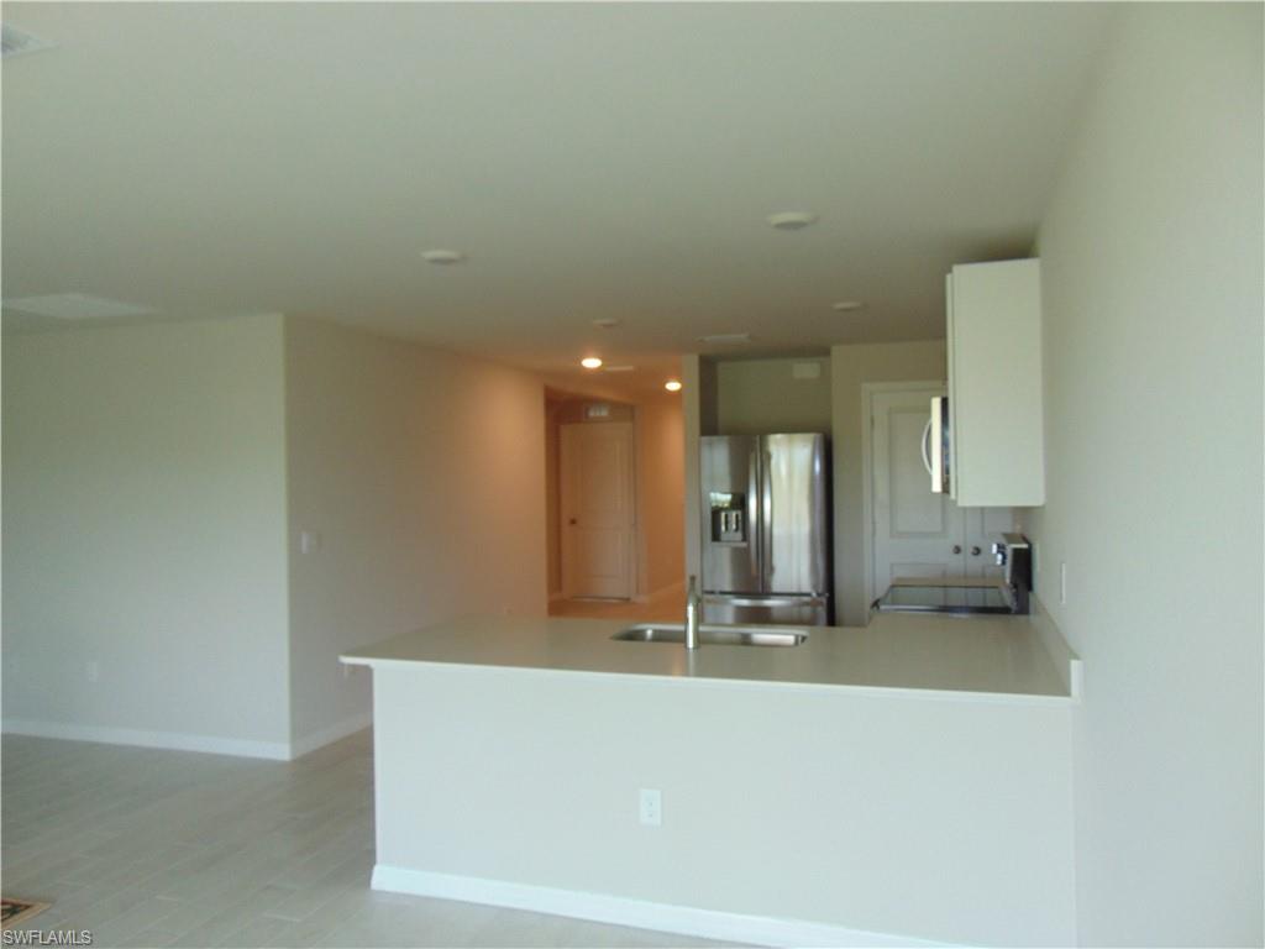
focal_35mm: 25
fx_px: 914
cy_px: 474
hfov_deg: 69.4
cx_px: 632
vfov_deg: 54.9
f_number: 3
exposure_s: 1/30
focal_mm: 4.5
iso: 100
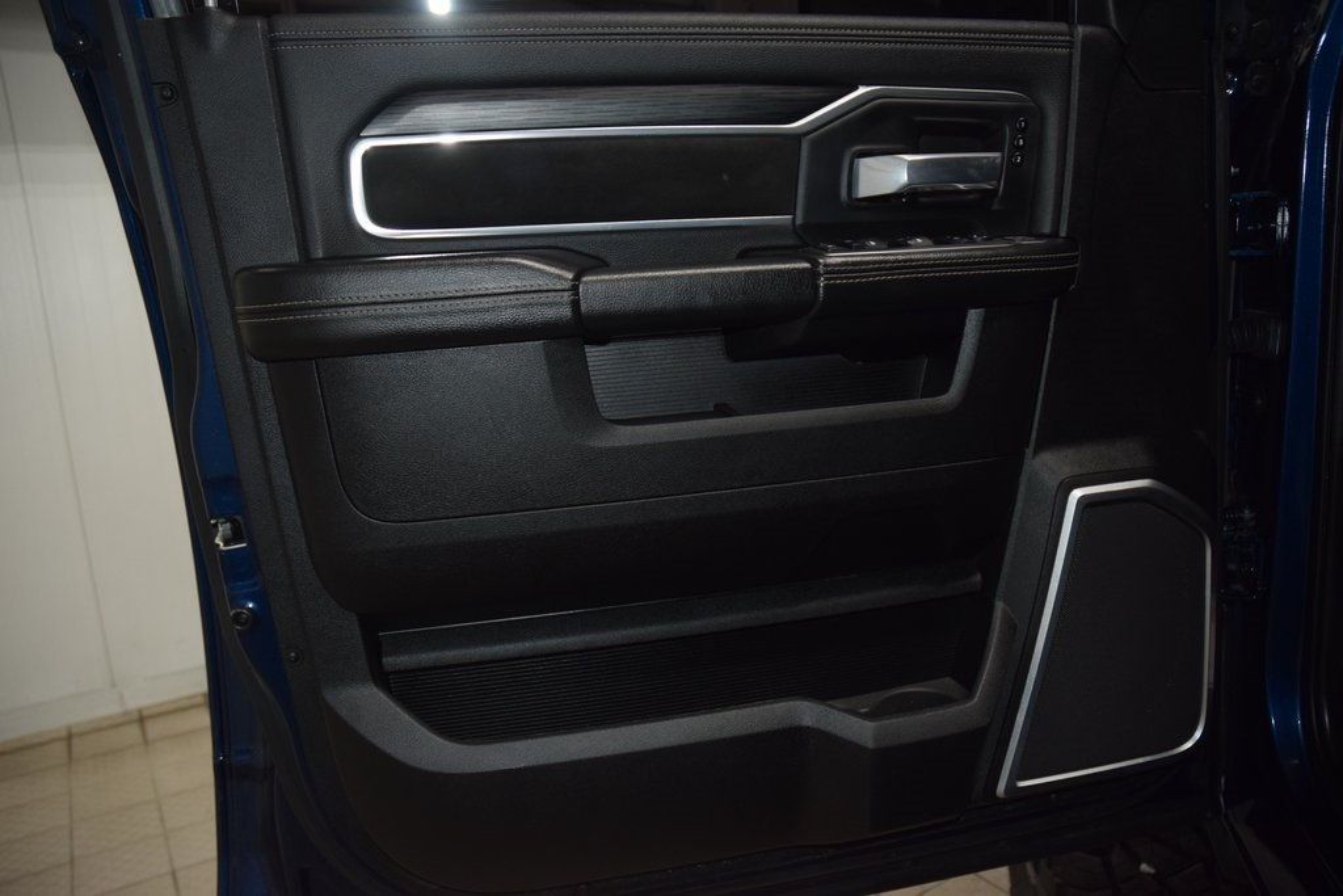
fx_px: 1007
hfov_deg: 67.4
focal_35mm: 27
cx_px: 672
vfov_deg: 47.9
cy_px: 448
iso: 900
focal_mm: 18
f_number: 3.5
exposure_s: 1/125
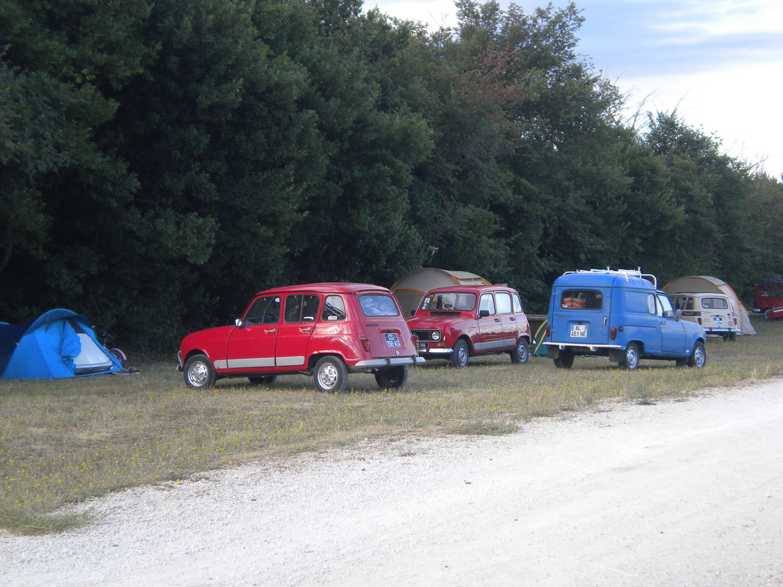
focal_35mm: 79
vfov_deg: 18.7
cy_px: 294
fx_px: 1787
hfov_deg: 24.7
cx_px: 392
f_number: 5.1
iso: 159
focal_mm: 14.3
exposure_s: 1/125
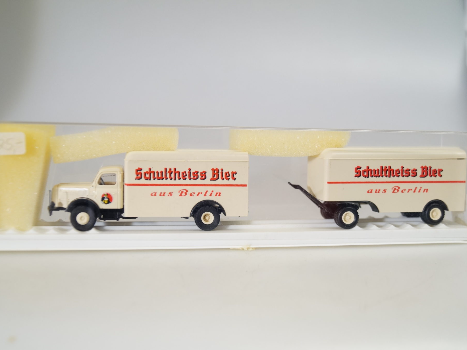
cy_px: 175
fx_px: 620
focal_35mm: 46
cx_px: 223
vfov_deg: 31.5
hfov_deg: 41.2
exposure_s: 1/160
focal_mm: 28
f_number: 4.5
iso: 500
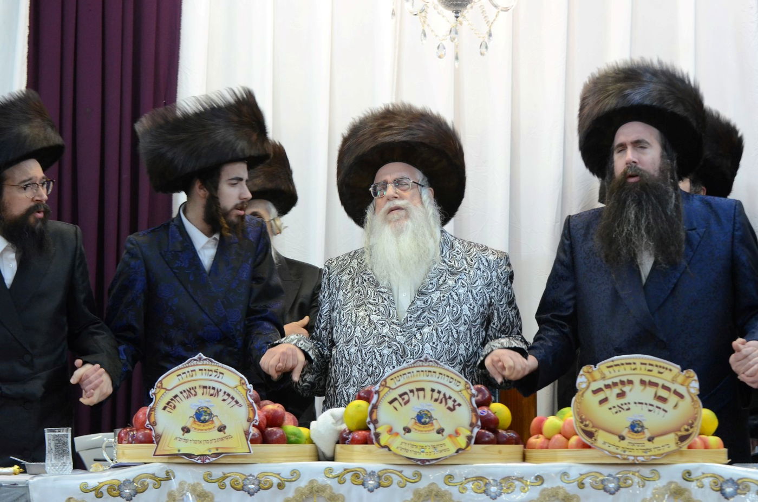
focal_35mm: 142
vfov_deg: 9.6
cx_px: 379
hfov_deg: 14.4
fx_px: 2994
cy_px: 251
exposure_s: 1/80
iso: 1600
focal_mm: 95
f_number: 5
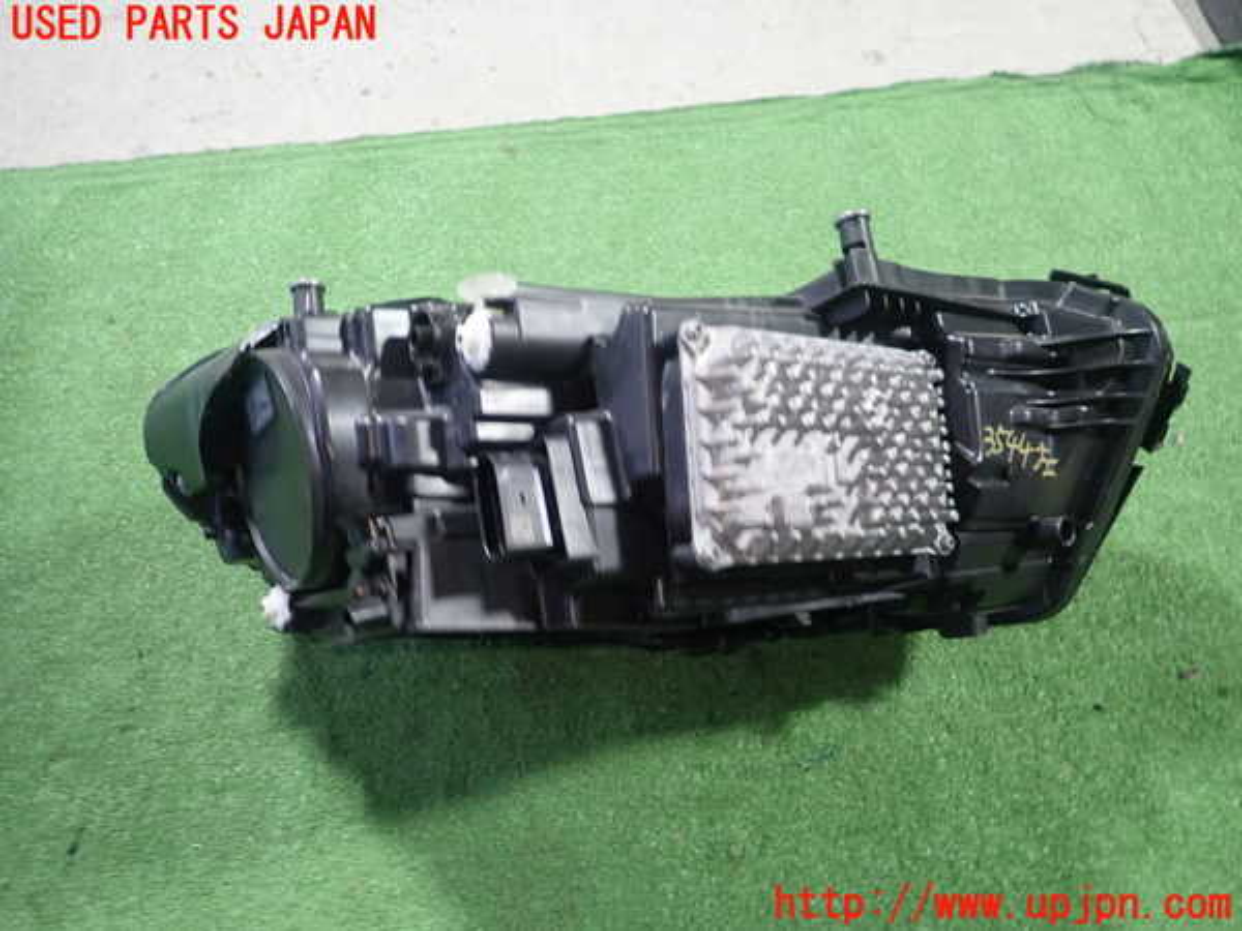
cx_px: 621
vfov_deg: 54.9
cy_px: 466
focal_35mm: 25
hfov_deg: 69.4
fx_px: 897
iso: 250
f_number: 2
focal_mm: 4.5
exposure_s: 1/30
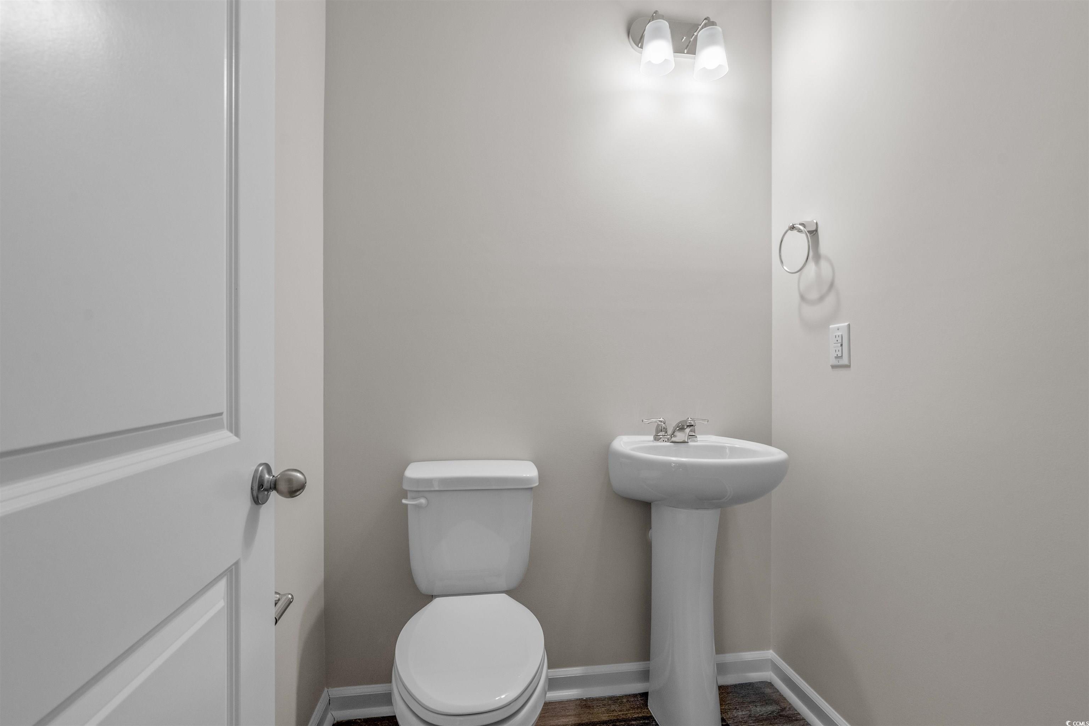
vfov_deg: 73.7
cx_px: 544
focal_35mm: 16
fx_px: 484
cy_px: 363
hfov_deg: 96.7
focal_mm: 16
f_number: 8
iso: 800
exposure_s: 1/15
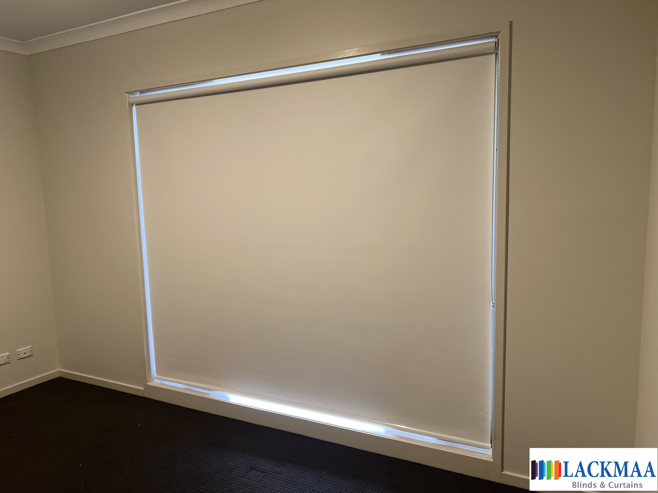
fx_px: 494
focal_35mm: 26
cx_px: 329
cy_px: 246
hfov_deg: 67.3
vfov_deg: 53.1
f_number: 1.5
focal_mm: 5.7
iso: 250
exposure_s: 1/50
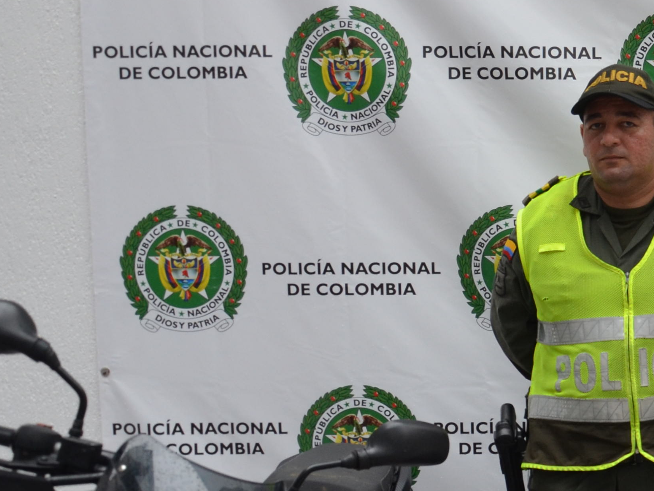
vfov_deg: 16.2
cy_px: 418
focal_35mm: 90
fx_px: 1708
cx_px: 904
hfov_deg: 19.6
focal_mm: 21
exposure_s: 1/100
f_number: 5
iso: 400
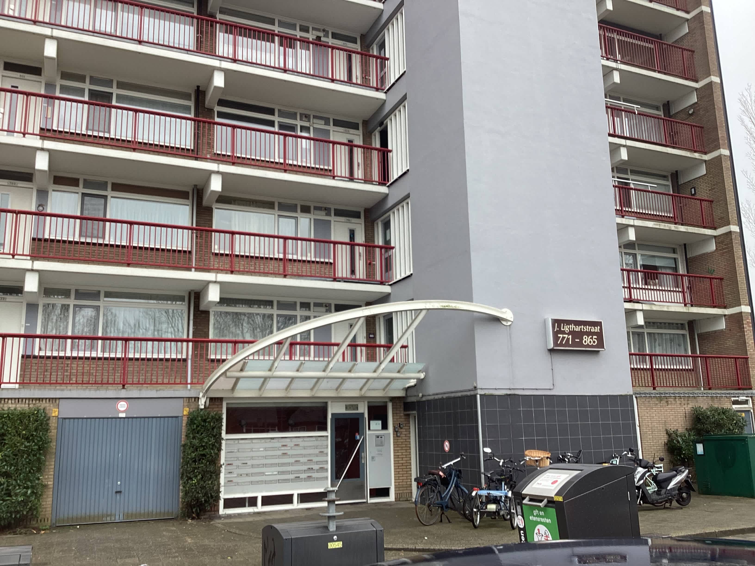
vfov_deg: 45.4
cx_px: 378
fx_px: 676
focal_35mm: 31
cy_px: 283
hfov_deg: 58.4
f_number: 2.4
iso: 25
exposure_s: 1/122
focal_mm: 3.3
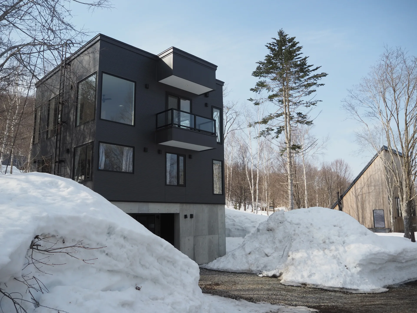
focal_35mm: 28
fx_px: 337
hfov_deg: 63.4
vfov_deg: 49.7
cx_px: 208
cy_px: 156
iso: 200
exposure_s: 1/1250
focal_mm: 14
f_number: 4.5
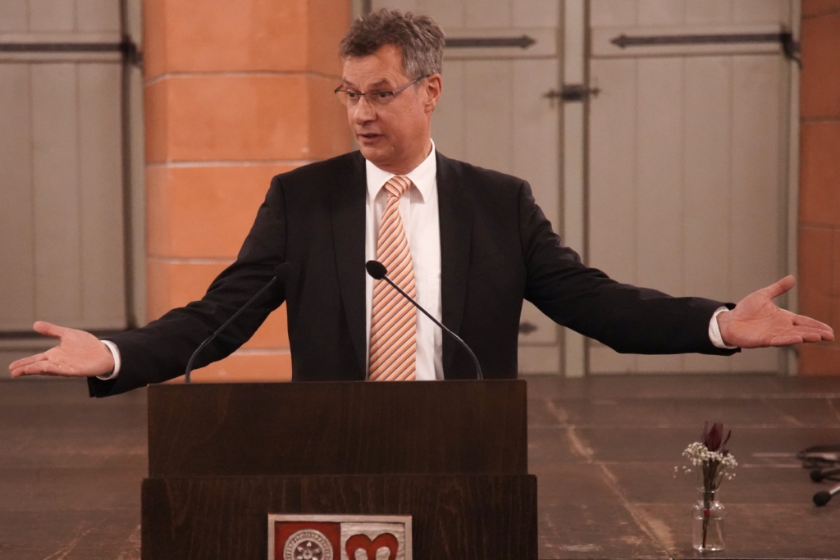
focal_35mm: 105
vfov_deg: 13.0
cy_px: 280
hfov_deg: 19.5
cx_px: 420
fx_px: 2450
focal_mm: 105
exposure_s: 1/200
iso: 16000
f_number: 4
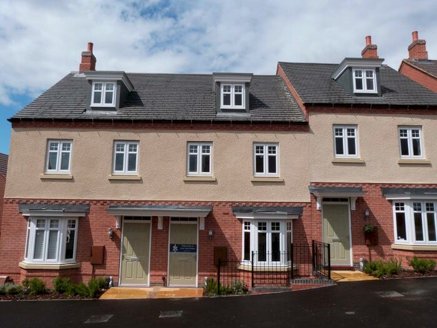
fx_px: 316
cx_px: 218
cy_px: 164
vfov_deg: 54.9
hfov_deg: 69.4
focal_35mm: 25
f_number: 5.6
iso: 100
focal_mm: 4.5
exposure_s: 1/640
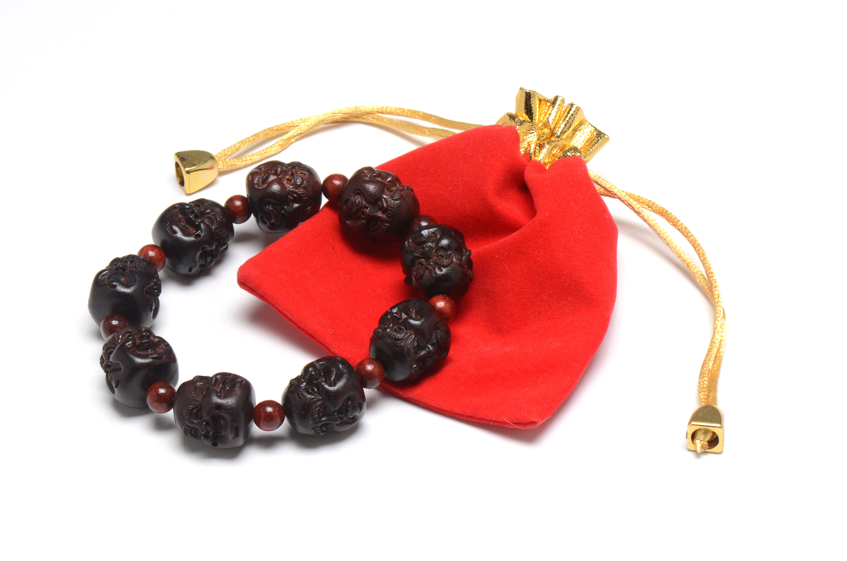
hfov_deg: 16.1
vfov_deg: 10.7
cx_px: 424
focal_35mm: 128
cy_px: 280
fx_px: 2994
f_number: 16
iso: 400
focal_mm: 85
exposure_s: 1/100
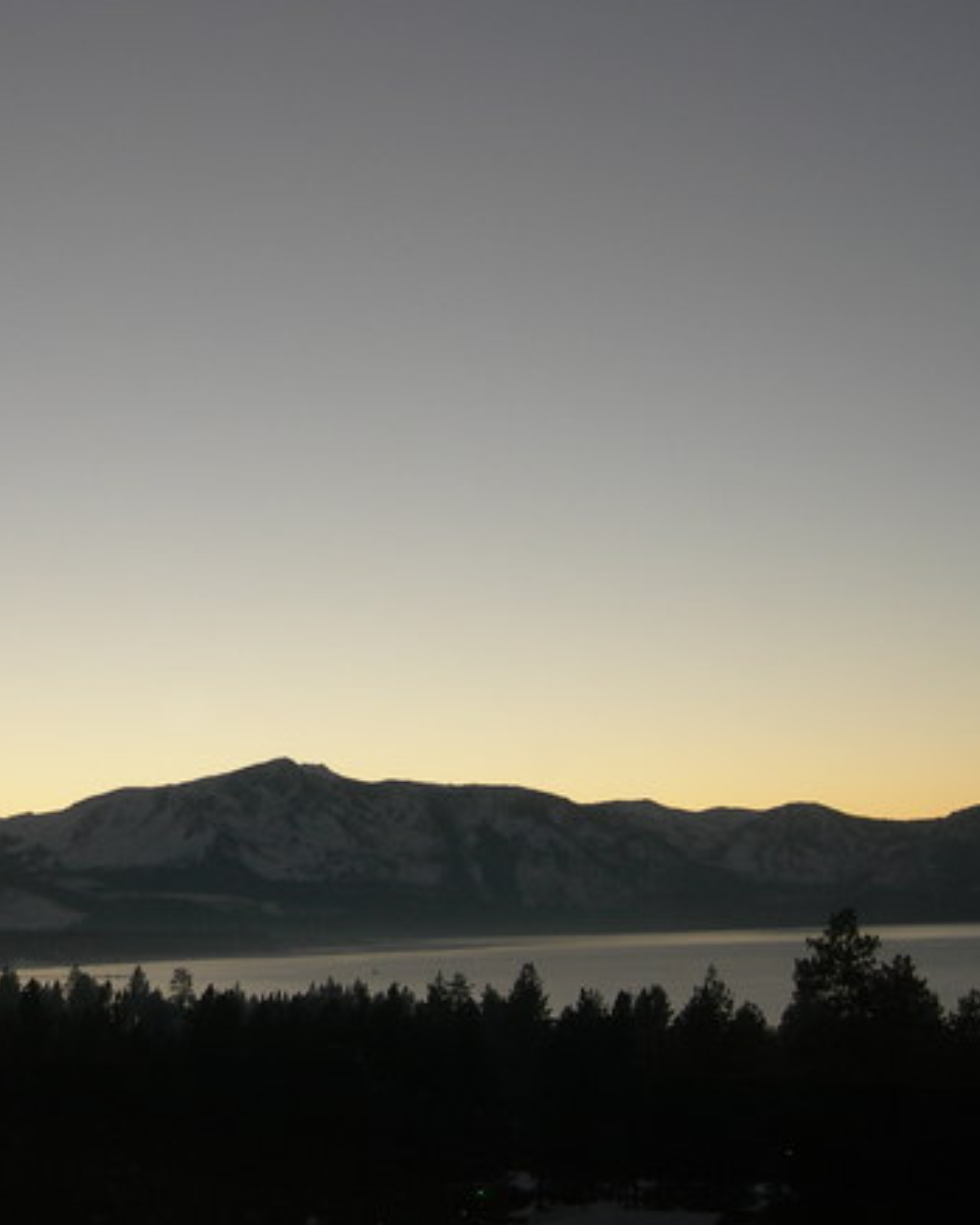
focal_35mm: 68
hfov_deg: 22.3
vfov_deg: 27.9
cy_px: 632
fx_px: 2464
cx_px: 239
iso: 50
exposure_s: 1/20.4
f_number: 2.8
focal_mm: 7.8
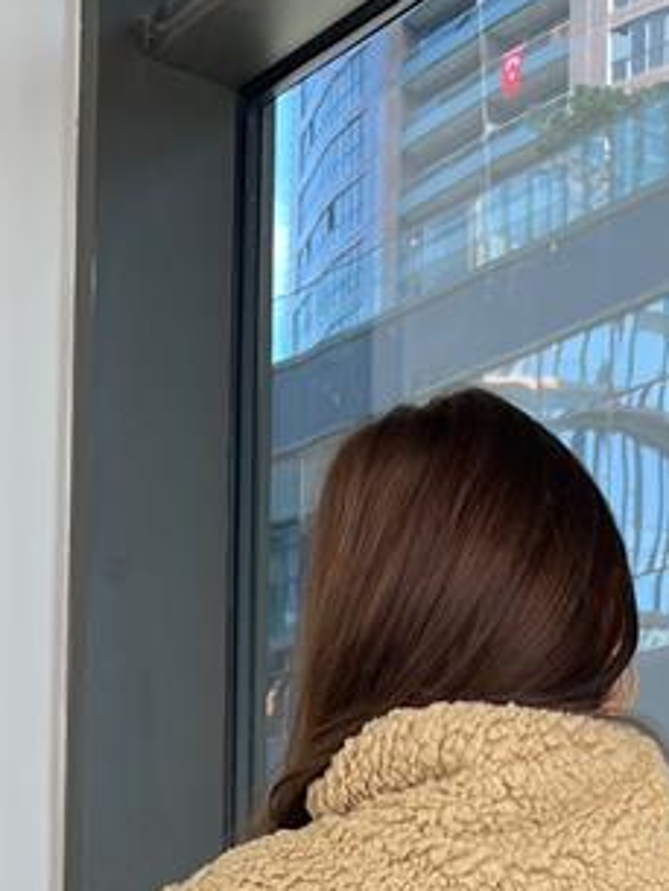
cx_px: 552
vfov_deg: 21.5
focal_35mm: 84
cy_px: 1081
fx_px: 2163
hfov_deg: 17.4
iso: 40
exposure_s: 1/224
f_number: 1.5
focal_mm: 5.7
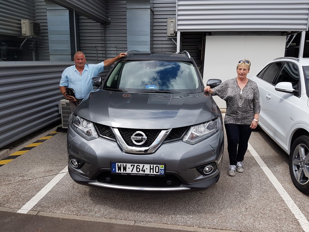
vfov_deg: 53.1
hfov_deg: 67.3
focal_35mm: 26
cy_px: 116
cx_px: 154
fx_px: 232
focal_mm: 4.2
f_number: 1.7
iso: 40
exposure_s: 1/1688
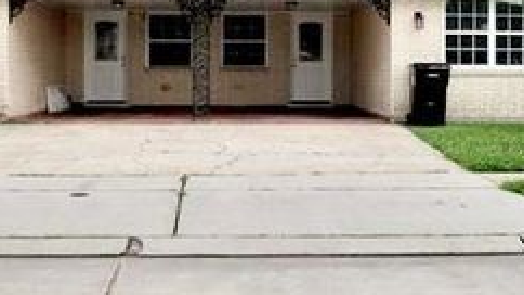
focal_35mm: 65
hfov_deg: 32.4
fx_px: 903
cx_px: 260
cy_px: 85
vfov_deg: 18.4
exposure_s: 1/640
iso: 100
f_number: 3.8
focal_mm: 20
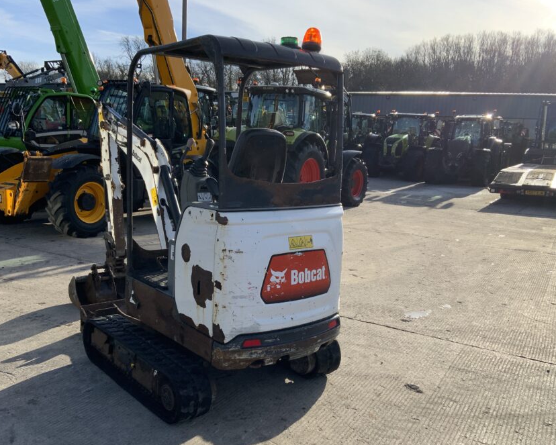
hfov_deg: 51.5
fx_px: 576
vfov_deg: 42.1
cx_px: 273
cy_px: 255
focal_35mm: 35
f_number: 1.8
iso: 16
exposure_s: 1/1451
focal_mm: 3
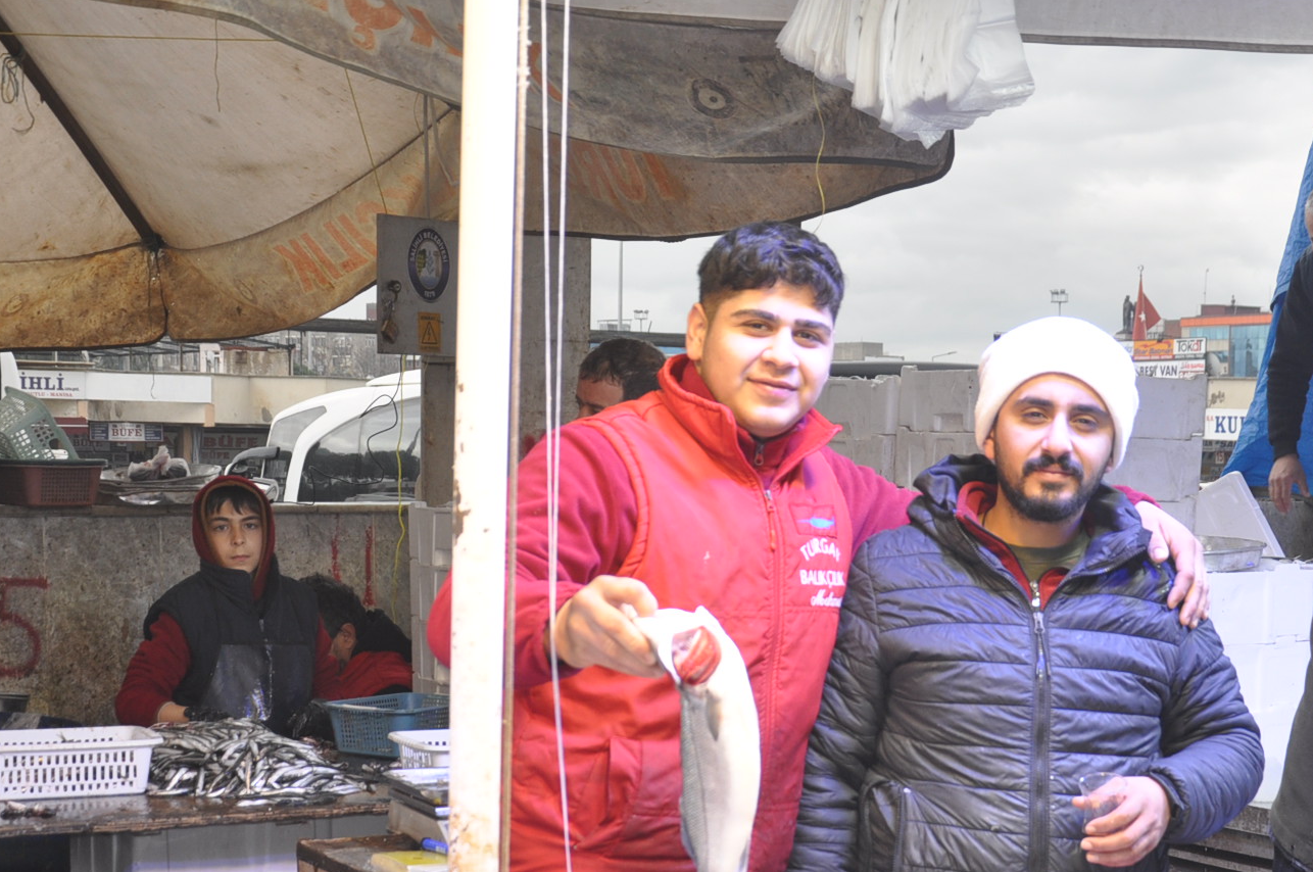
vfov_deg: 20.8
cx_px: 789
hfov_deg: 30.9
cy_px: 600
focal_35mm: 65
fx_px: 2368
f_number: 4
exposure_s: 1/200
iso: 320
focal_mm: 26
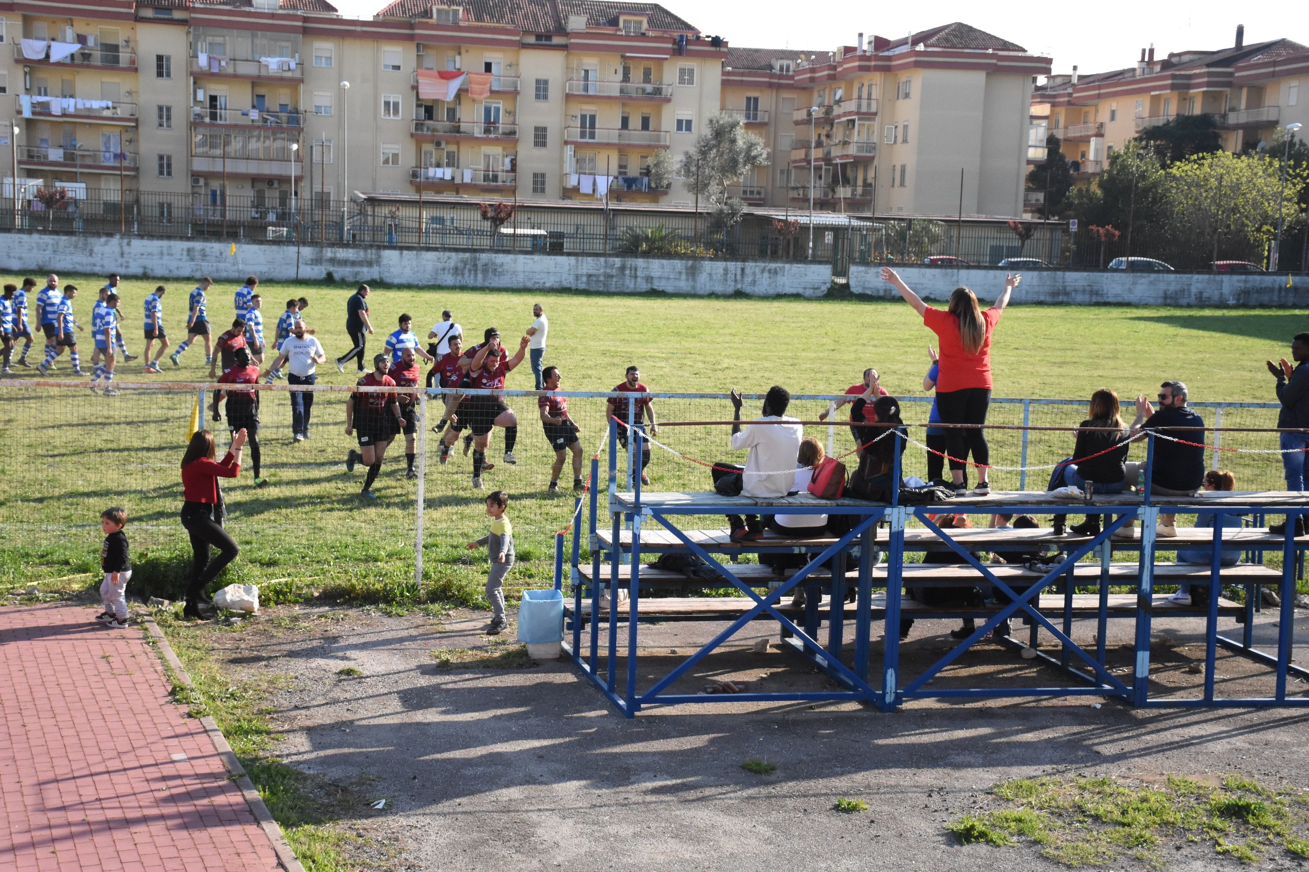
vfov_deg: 23.8
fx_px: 2072
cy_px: 436
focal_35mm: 57
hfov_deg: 35.1
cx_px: 654
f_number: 4.2
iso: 2000
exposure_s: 1/8000
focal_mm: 38
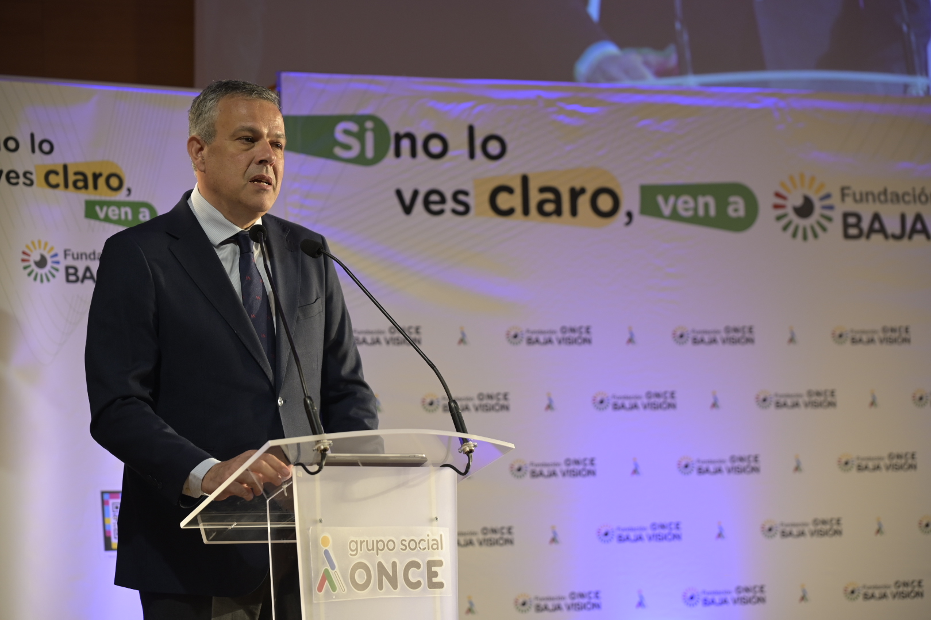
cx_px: 466
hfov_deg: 20.0
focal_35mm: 102
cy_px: 310
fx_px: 2638
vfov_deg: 13.4
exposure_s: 1/100
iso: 500
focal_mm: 102
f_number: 2.8
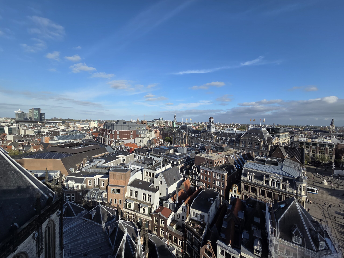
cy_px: 129
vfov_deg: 89.9
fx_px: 129
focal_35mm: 13
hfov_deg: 106.2
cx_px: 172
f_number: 2.2
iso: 50
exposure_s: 1/2043
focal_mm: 2.2
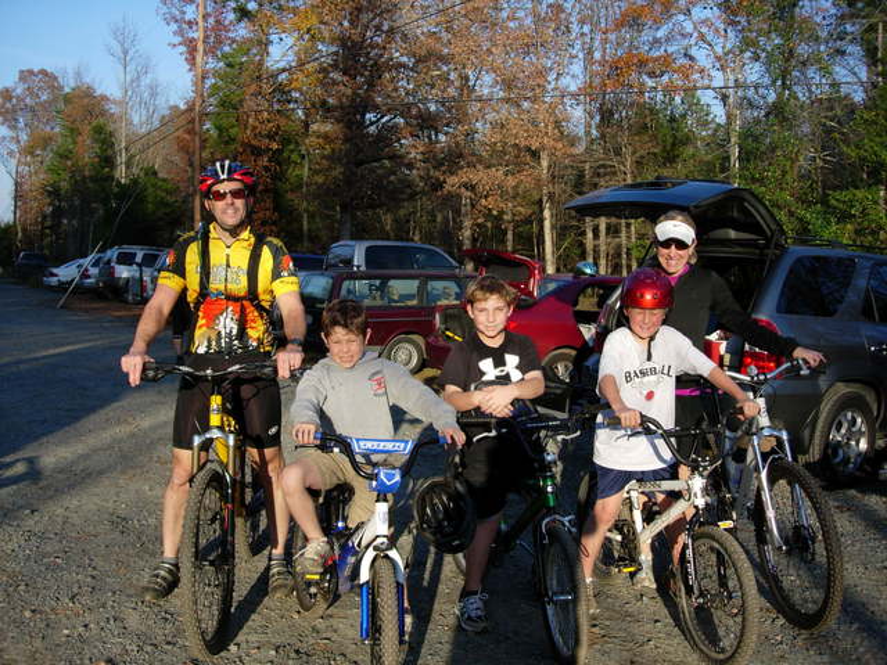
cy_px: 332
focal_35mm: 38
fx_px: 974
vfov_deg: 37.7
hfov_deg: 49.0
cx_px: 444
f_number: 2.8
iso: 64
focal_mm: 7.8
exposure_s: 1/912
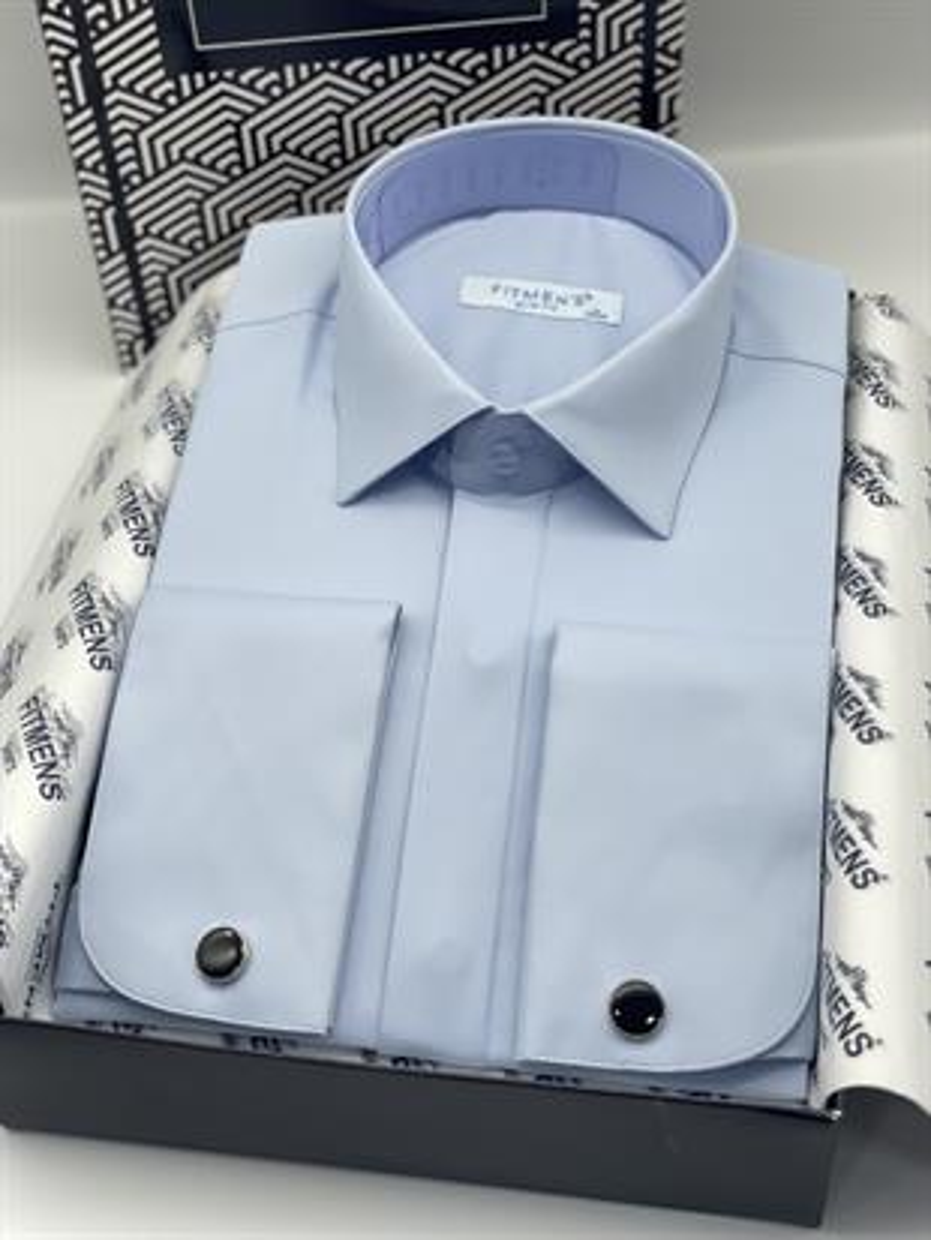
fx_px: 1864
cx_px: 466
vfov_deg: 36.8
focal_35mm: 52
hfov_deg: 28.0
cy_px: 620
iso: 25
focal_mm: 6
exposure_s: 1/178
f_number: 2
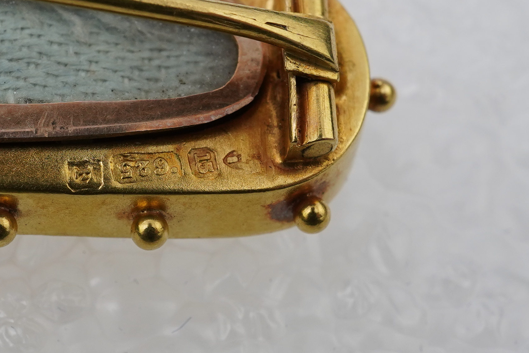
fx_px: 1543
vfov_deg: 13.0
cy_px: 165
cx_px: 191
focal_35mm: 105
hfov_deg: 19.4
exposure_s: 1/100
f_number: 22
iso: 500
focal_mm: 30
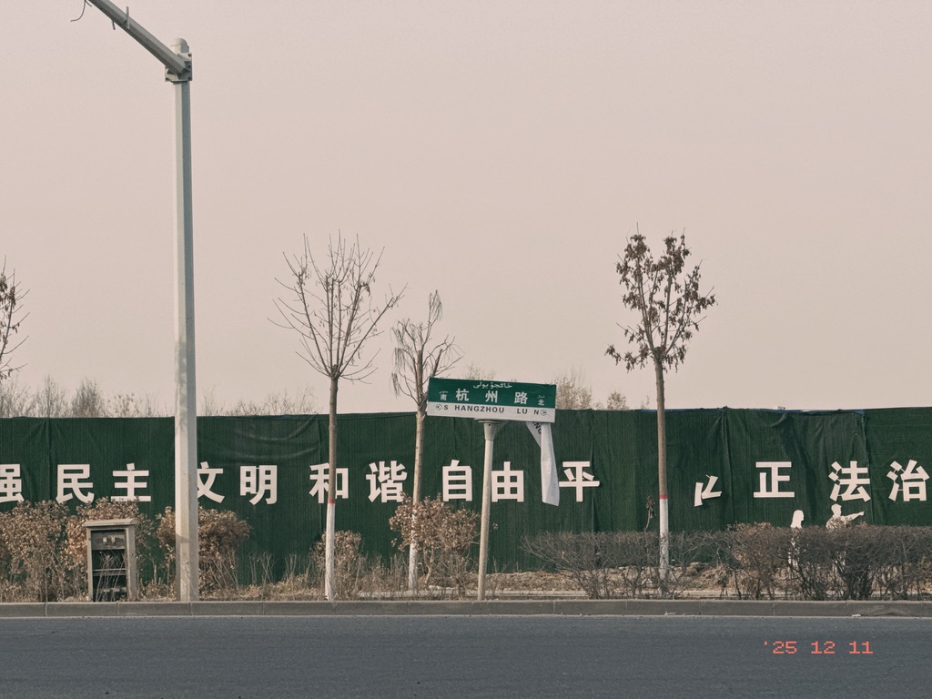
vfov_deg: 12.3
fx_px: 3231
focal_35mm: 120
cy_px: 350
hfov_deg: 16.4
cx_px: 466
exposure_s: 1/661
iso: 50
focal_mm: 15.66
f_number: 2.8
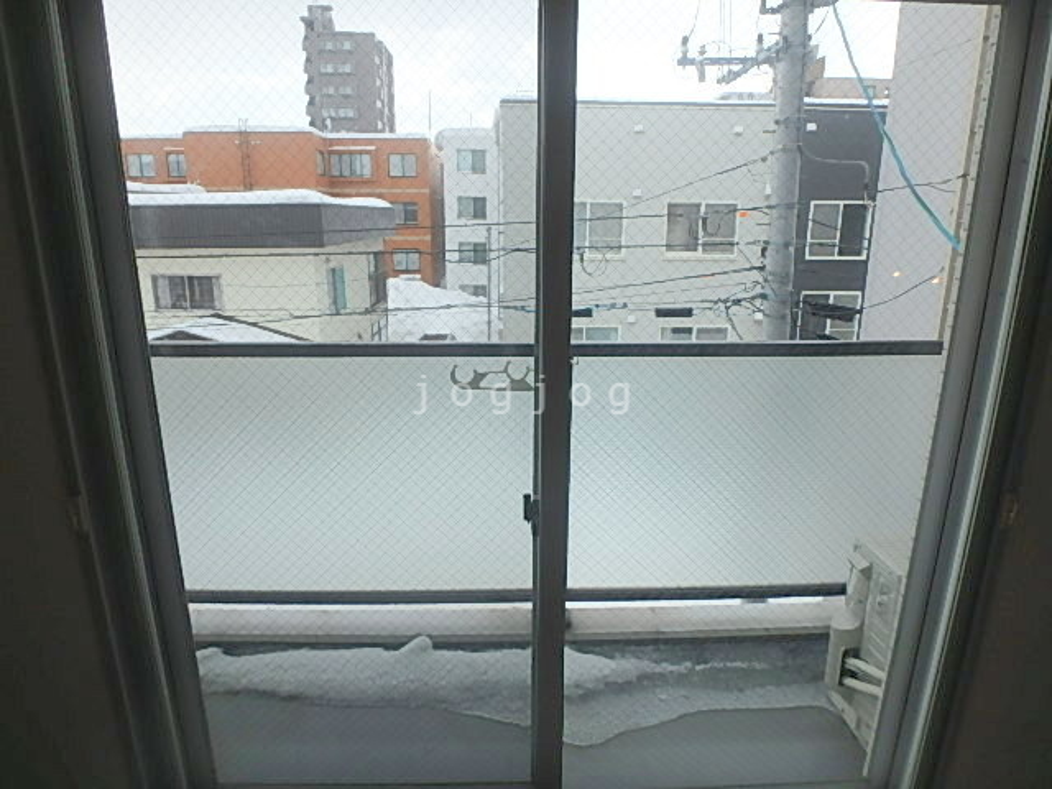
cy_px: 394
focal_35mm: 21
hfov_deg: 79.0
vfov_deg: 63.4
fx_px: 638
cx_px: 526
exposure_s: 1/400
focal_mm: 3.7
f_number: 3.5
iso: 125
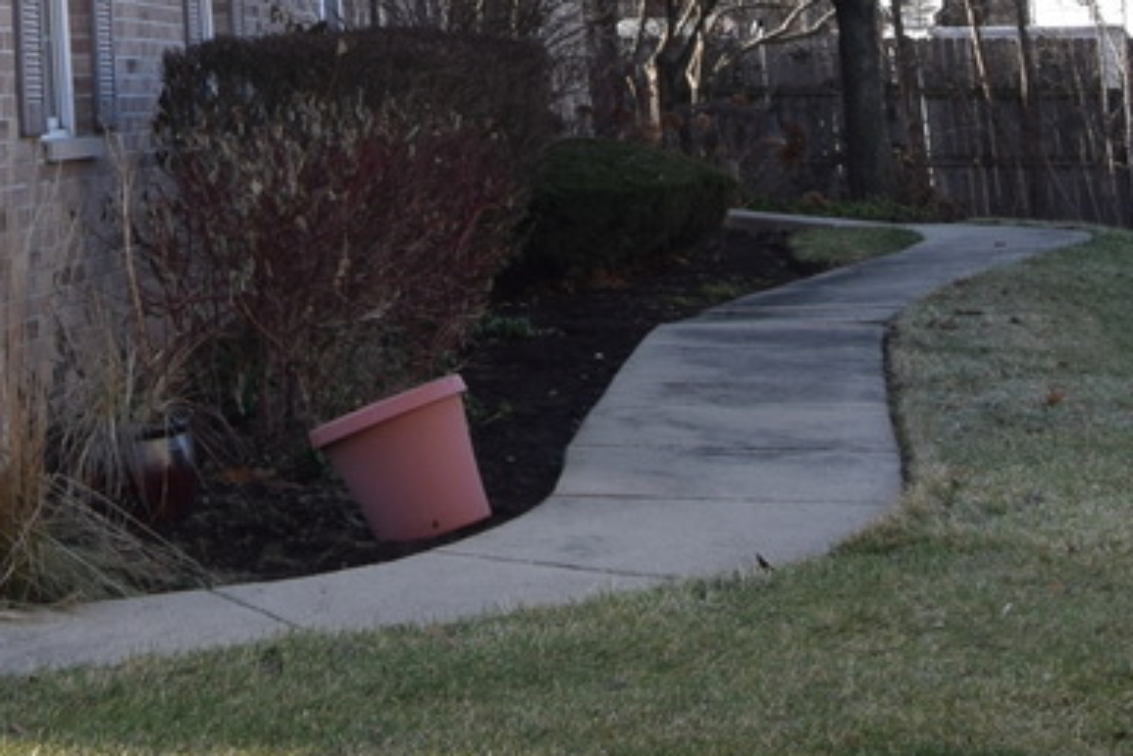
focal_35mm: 101
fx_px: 3180
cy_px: -653
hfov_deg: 19.0
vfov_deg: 12.3
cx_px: -250
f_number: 11
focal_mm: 16
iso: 200
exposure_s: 1/125
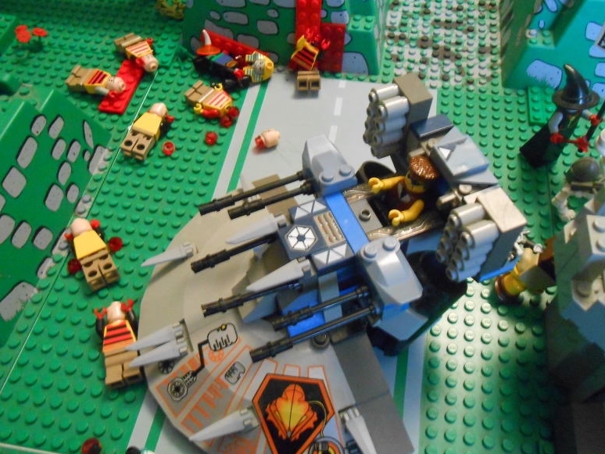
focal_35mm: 31
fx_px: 542
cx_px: 299
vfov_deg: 45.5
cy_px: 223
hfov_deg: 58.3
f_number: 3.8
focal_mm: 5.3
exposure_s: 1/4
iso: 800
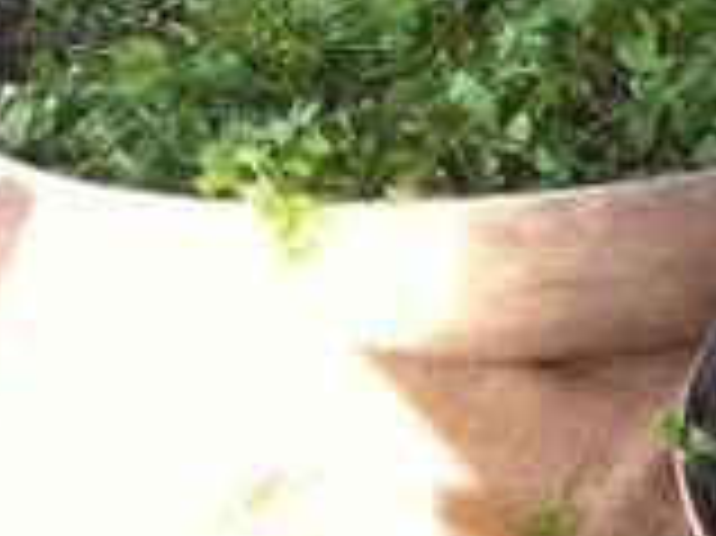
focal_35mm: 141
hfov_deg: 12.8
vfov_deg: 10.4
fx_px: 2914
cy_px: -45
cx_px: 1261
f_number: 2.8
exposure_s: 1/100
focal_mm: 3.85
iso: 125
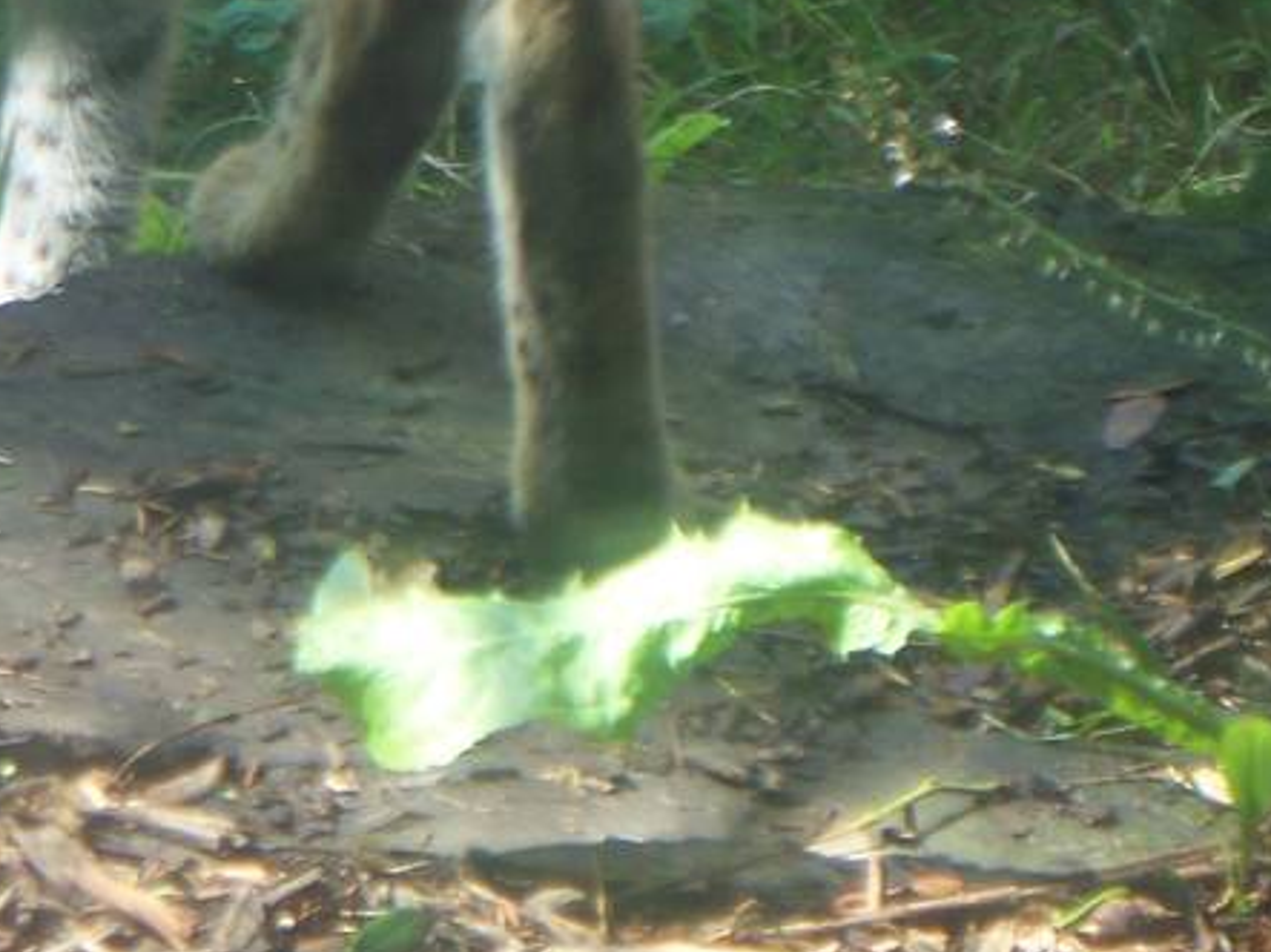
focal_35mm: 372
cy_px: -657
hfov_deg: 5.3
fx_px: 13655
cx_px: -551
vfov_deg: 4.0
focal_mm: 22.05
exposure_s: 1/50
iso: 80
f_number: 3.8
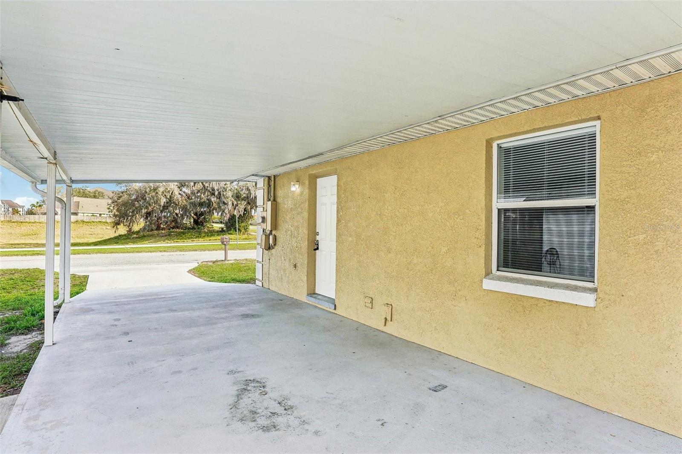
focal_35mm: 18
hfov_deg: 90.0
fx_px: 341
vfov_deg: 67.4
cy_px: 227
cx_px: 341
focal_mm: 12
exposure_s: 1/320
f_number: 8
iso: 400
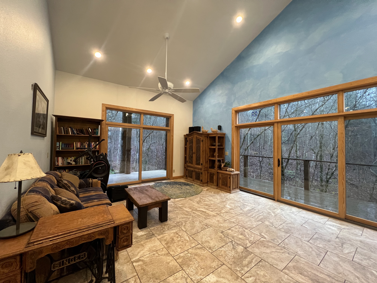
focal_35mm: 13
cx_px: 188
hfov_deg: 106.2
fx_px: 142
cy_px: 142
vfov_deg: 89.9
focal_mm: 1.57
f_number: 1.8
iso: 320
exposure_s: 1/60
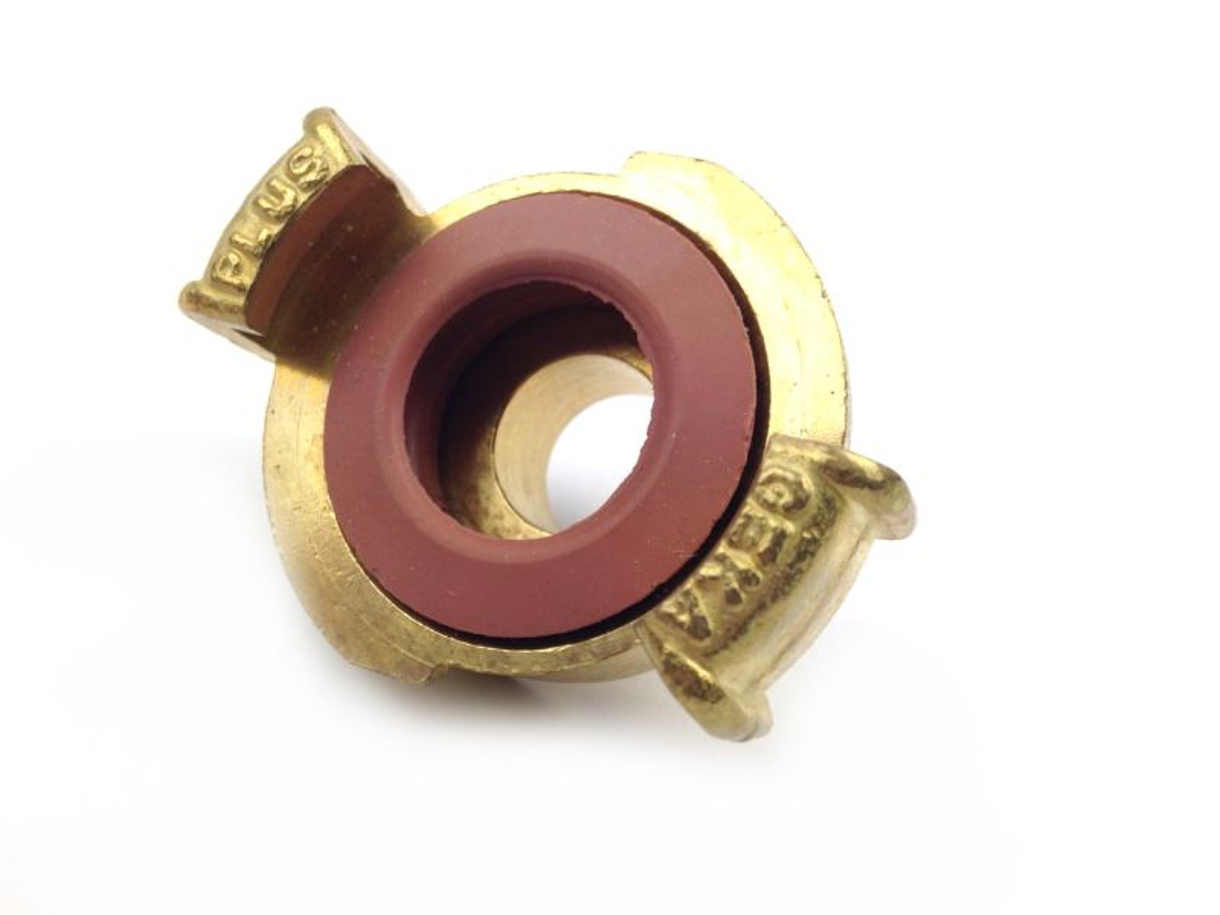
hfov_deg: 55.4
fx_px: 1163
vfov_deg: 42.9
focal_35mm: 33
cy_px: 458
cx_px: 610
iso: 50
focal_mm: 4.12
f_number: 2.4
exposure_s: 1/179
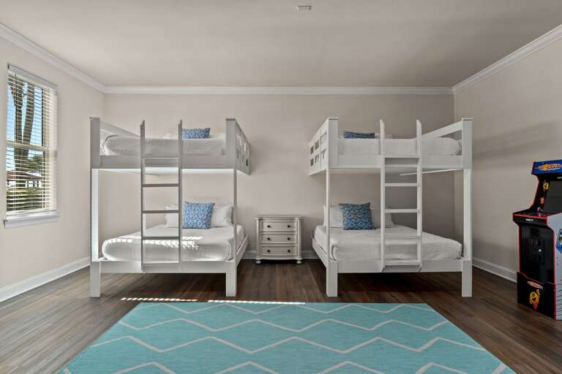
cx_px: 281
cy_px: 187
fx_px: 331
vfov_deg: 59.0
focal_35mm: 21
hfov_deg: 80.7
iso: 125
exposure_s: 1/8
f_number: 8
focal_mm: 21.2
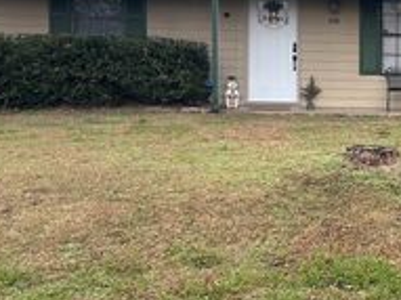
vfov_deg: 21.6
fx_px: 787
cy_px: 137
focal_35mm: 68
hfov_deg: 26.6
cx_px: 428
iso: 40
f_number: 1.5
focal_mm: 5.7
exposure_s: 1/227
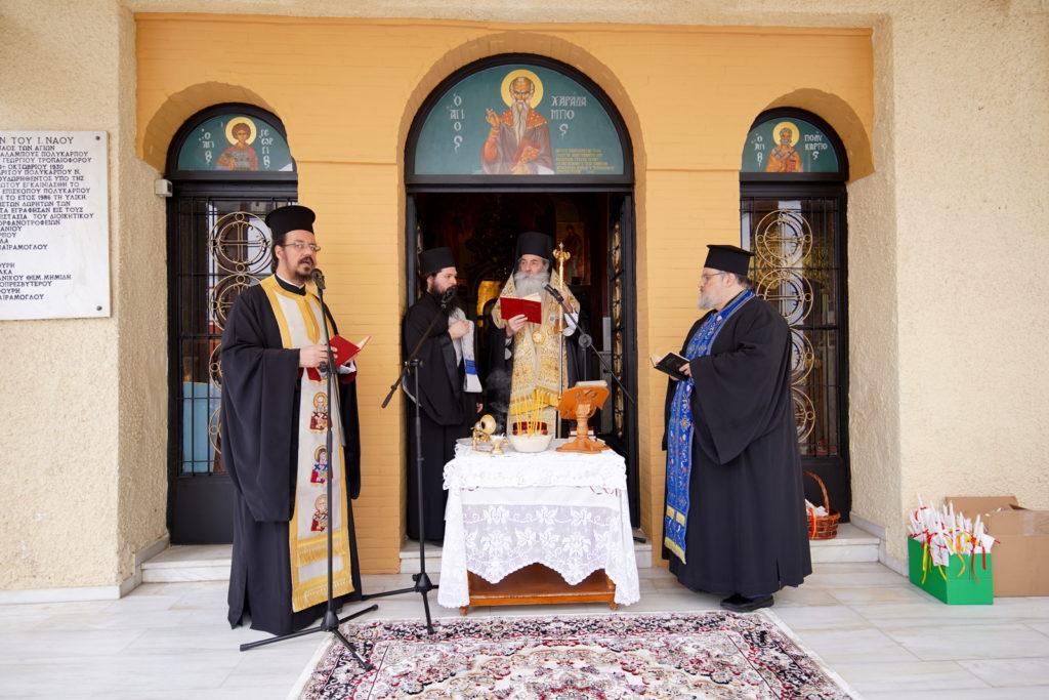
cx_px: 524
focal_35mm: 21
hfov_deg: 81.2
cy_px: 350
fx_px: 612
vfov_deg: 59.5
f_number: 3.2
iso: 100
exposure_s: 1/160
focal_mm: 21
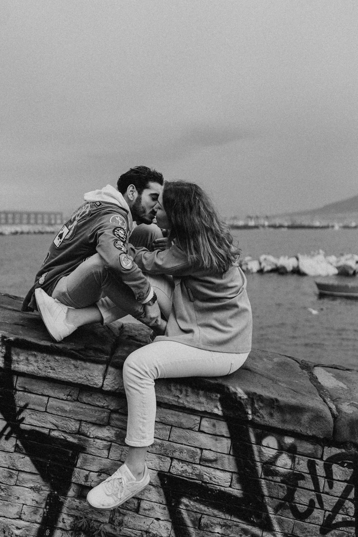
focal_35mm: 35
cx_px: 179
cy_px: 268
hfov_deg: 37.9
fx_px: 522
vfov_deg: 54.4
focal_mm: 35
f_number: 2
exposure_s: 1/8000
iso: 1000
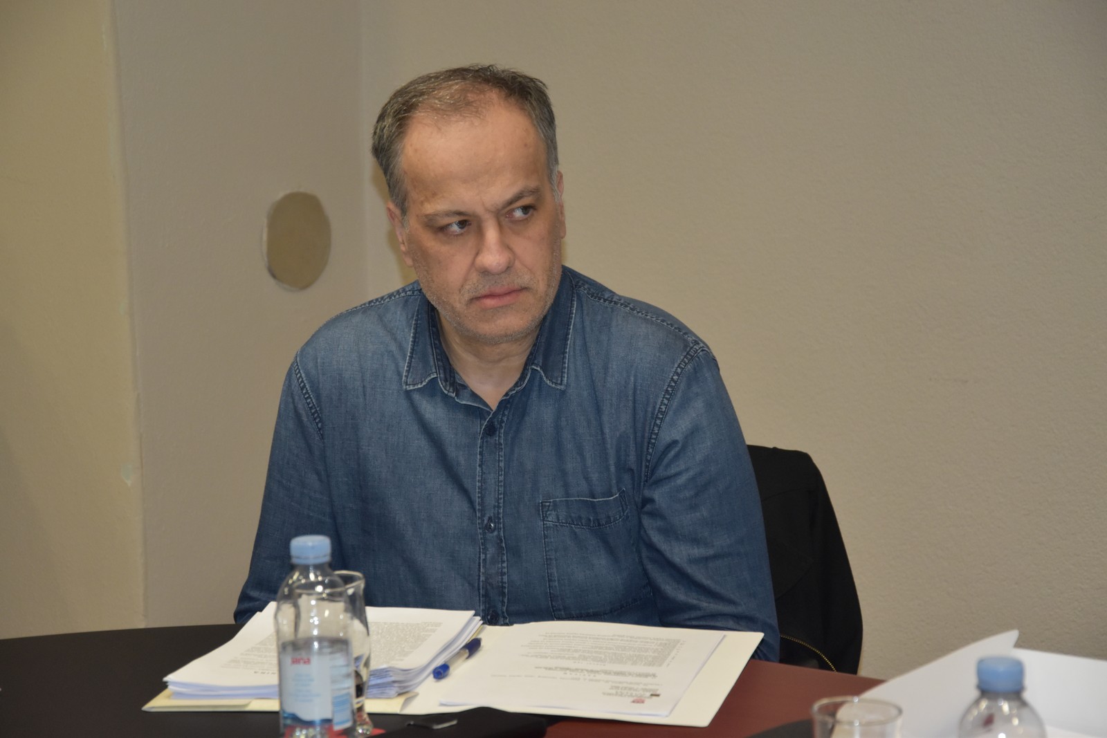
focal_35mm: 105
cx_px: 554
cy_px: 369
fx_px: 3229
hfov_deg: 19.5
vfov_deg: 13.0
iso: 1400
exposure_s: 1/125
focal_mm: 70
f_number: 5.3
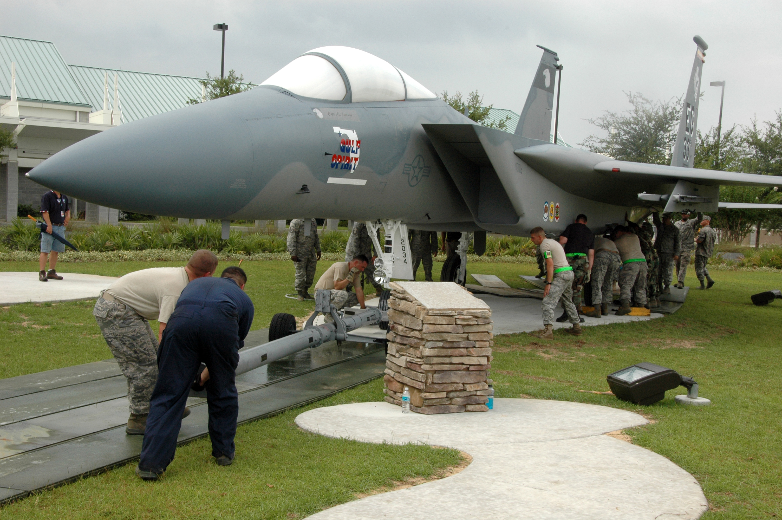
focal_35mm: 48
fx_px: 1042
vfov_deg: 28.0
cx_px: 391
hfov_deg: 41.1
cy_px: 260
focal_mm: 32
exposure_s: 1/125
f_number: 18
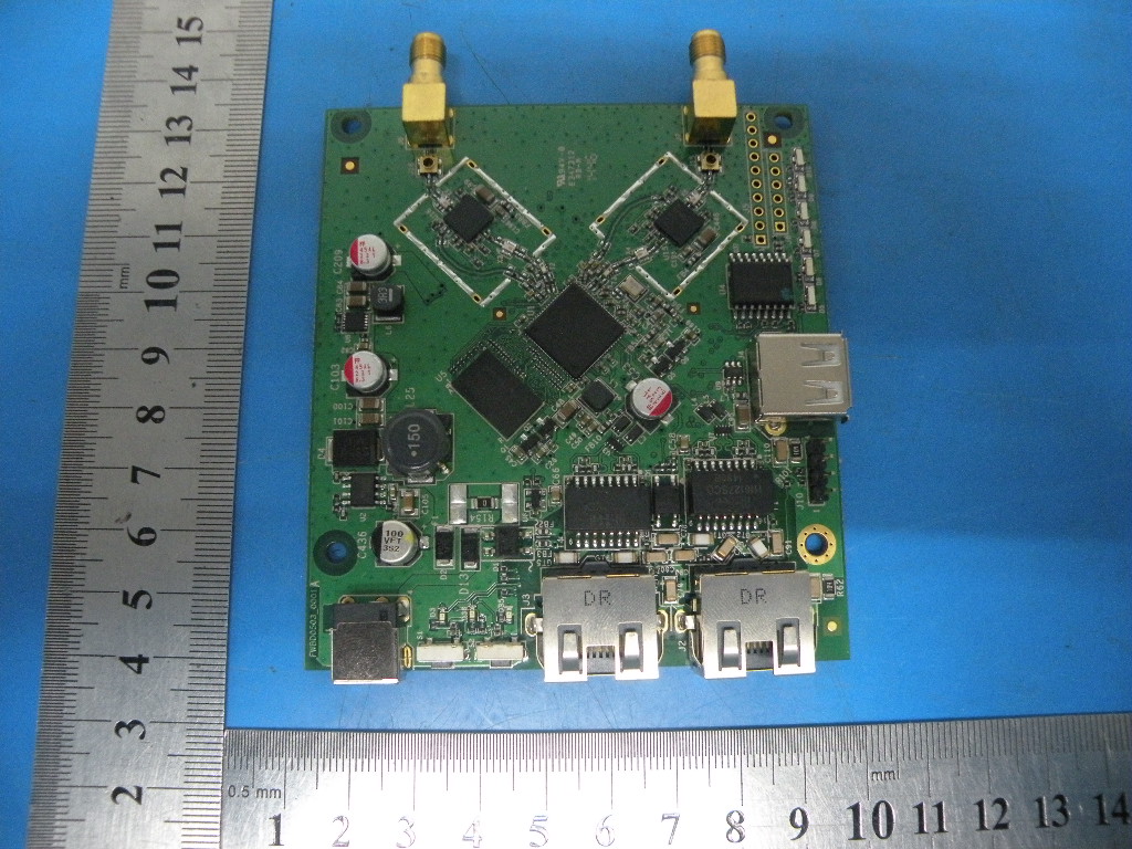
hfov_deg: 65.3
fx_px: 883
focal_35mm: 27
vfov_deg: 51.4
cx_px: 566
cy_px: 424
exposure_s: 1/24
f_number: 2.8
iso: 400
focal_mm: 4.7
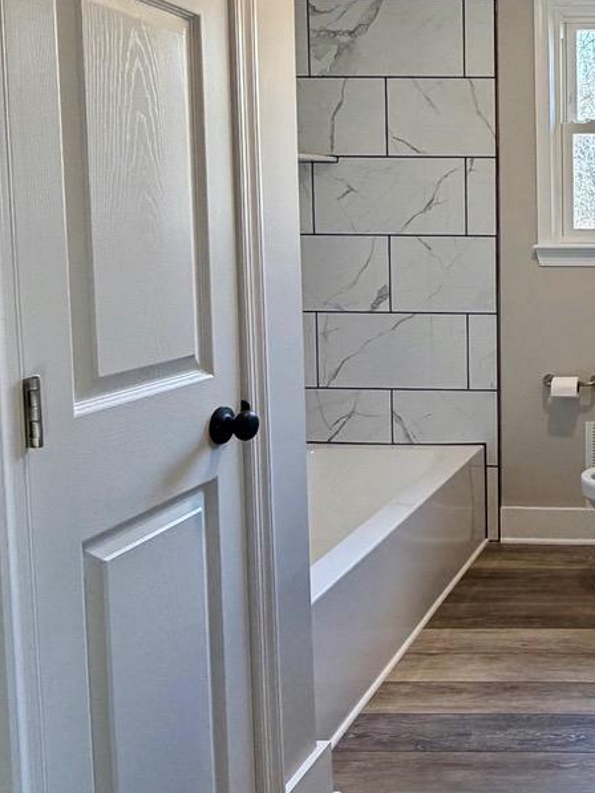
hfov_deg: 32.8
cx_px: 709
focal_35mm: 36
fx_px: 825
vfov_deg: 50.8
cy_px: 294
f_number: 2.2
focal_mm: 2.22
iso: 320
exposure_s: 1/121
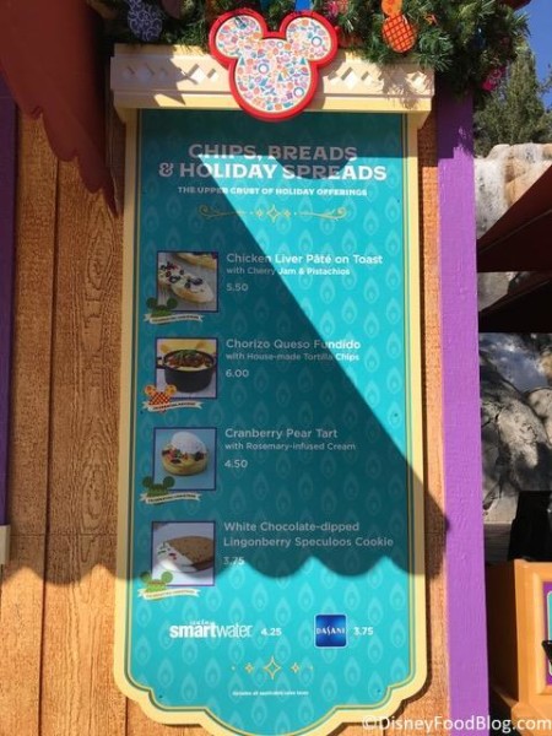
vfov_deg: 63.4
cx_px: 276
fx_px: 595
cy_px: 368
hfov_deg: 49.7
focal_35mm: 28
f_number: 1.8
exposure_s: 1/3096
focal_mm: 3.99
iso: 20
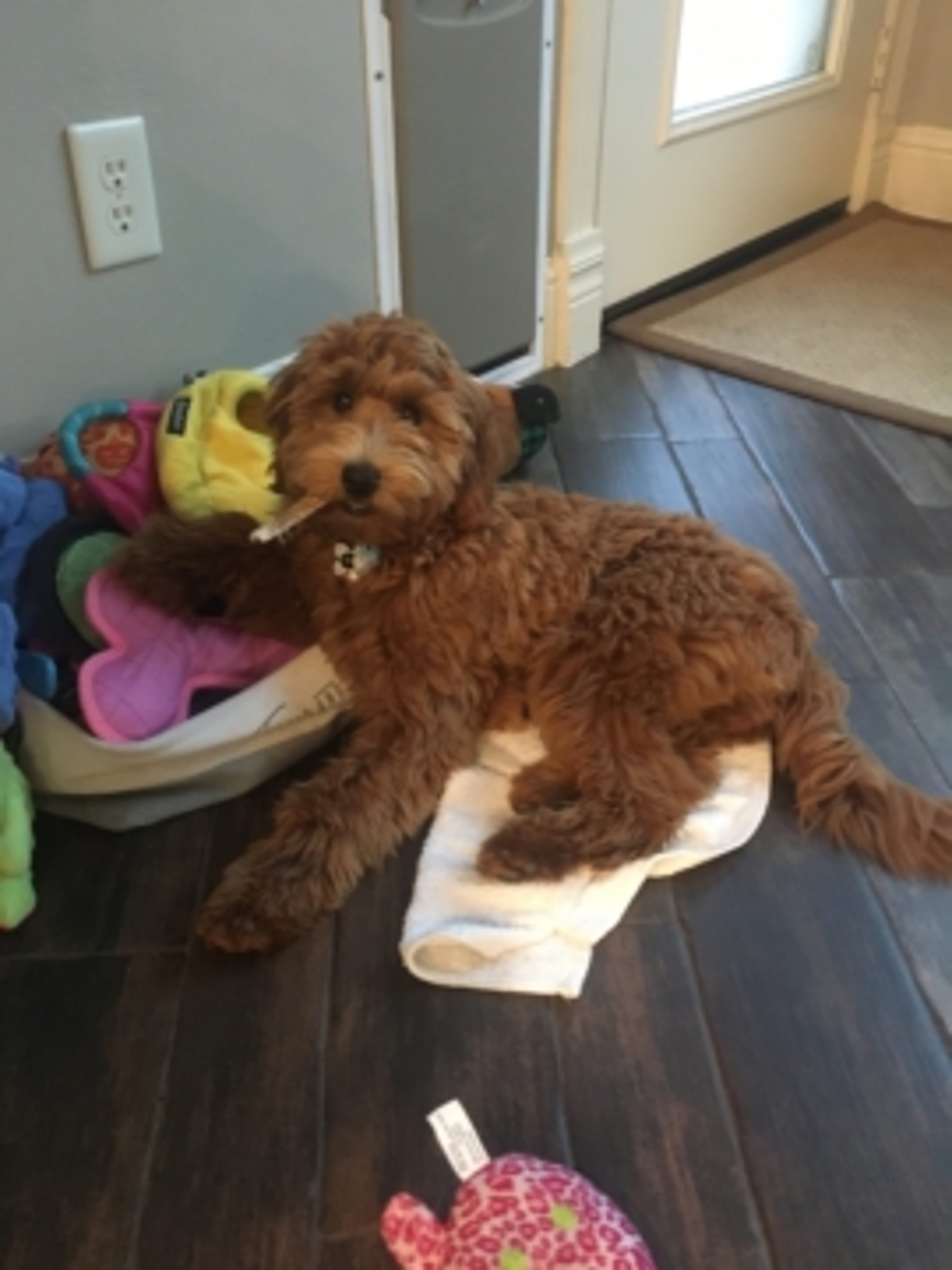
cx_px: 476
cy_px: 635
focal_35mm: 29
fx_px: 1063
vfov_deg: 61.7
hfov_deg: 48.2
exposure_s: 1/15
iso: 250
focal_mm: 4.15
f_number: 2.2
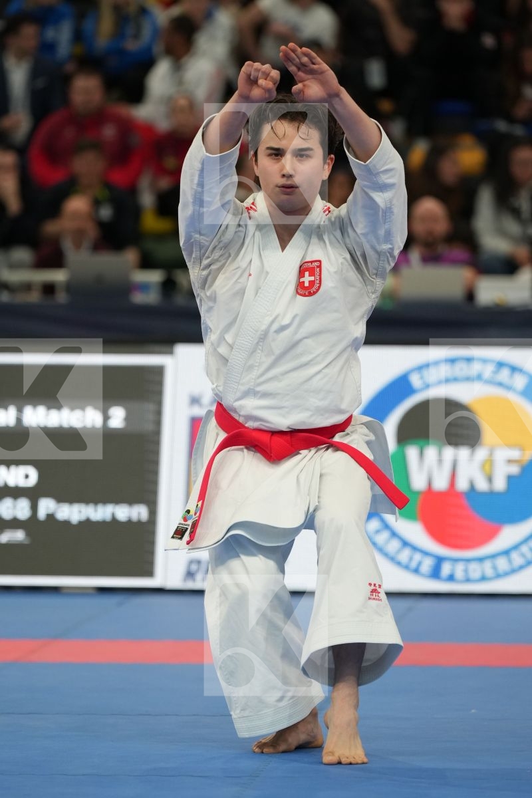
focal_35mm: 255
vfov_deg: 8.1
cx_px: 266
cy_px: 399
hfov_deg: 5.4
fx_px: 5652
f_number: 2.8
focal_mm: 170
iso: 1000
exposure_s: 1/500
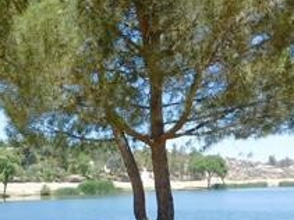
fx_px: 543
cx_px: 42
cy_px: 230
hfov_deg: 29.3
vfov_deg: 21.9
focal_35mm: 64
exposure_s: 1/800
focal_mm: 5.3
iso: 125
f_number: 3.2
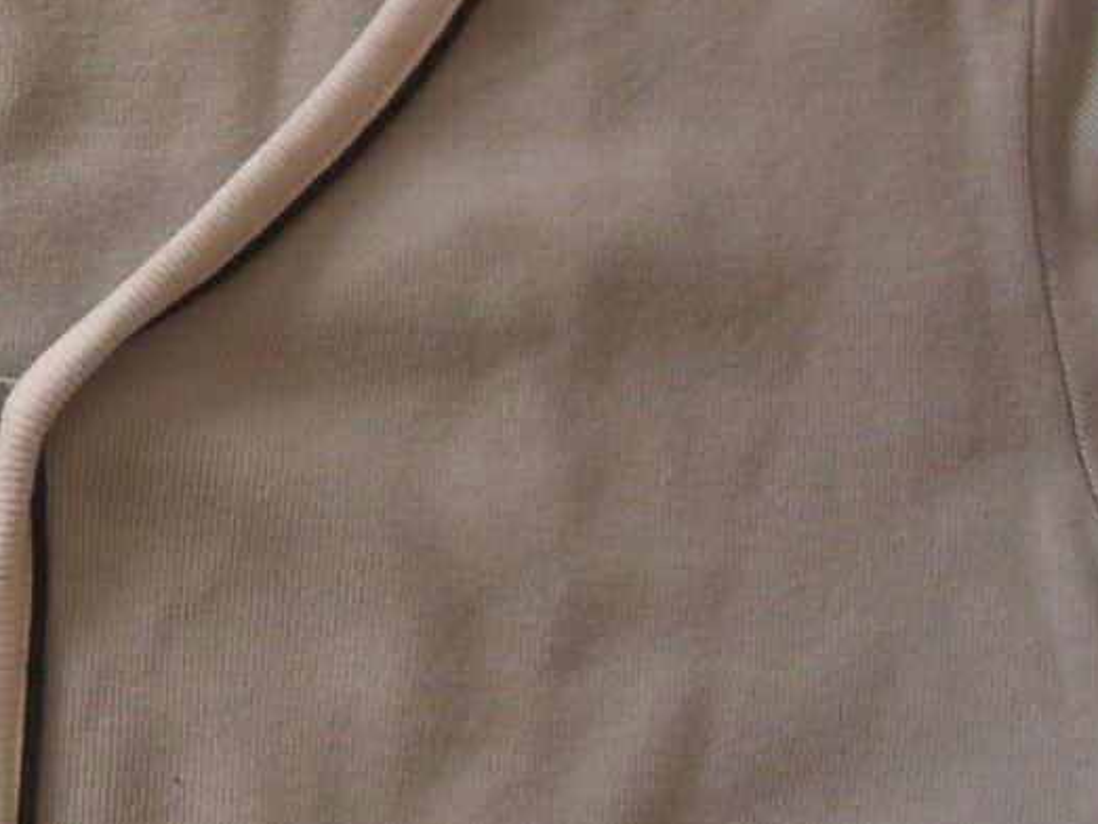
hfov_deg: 19.4
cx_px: -98
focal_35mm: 97
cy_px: 259
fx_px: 3078
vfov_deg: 15.2
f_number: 2.8
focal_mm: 7.9
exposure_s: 1/100
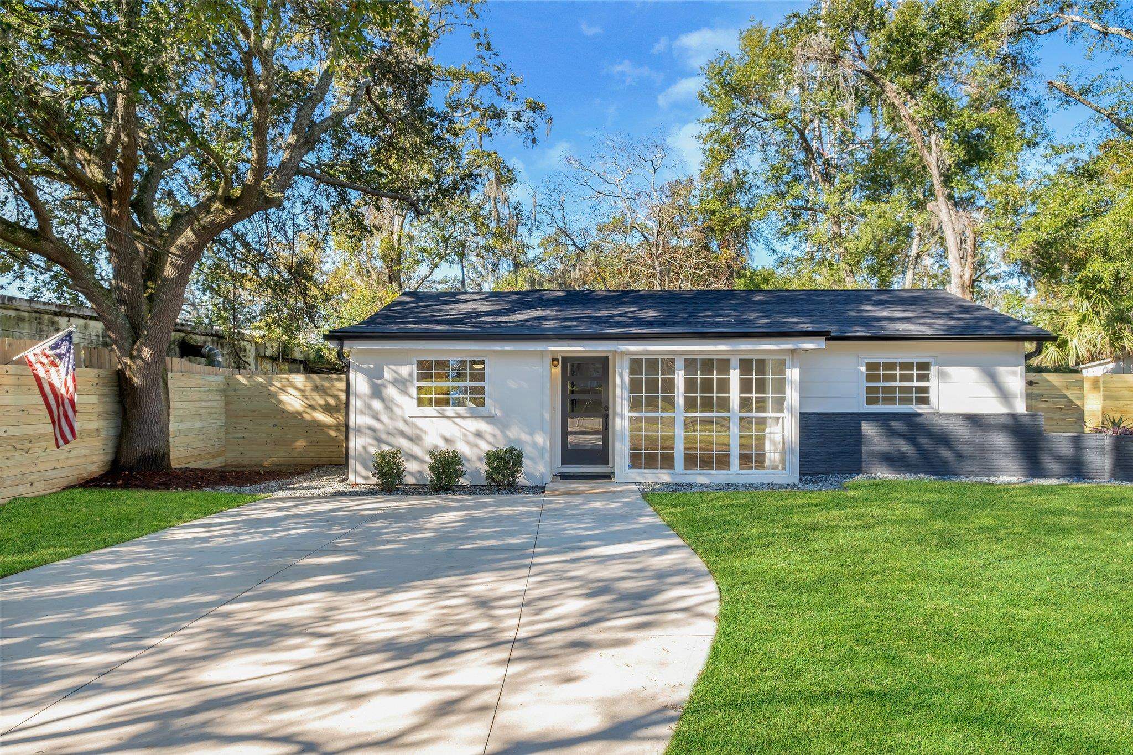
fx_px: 692
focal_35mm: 22
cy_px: 378
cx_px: 566
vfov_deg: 57.2
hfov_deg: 78.6
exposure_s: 1/220
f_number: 8
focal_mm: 14.5
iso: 250
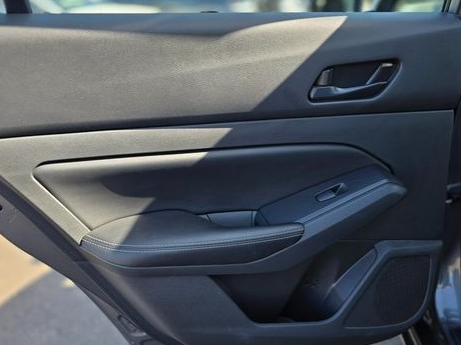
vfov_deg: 44.0
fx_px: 426
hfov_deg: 56.7
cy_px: 199
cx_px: 204
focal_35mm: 32
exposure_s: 1/359
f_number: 1.7
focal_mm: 6.3
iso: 32
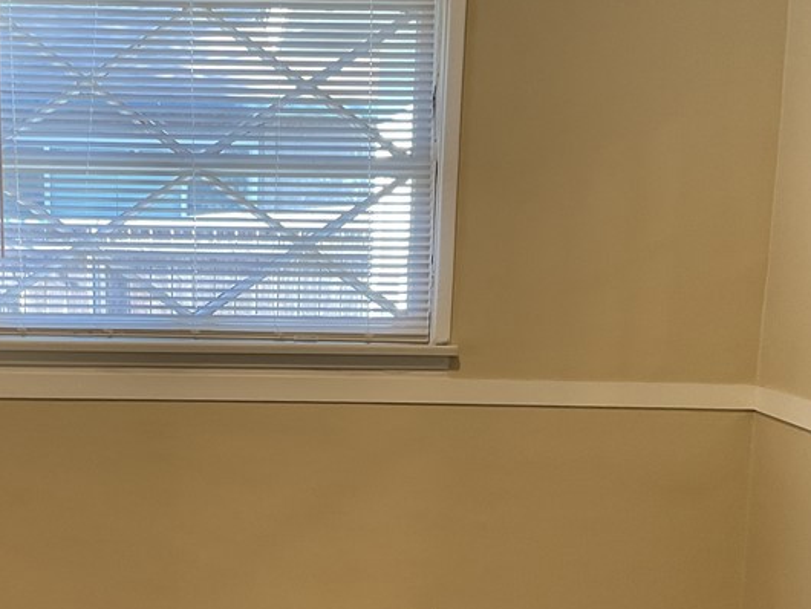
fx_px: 1313
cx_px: 245
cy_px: 436
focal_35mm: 56
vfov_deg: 25.9
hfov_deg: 33.9
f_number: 1.8
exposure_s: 1/60
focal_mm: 3
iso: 50
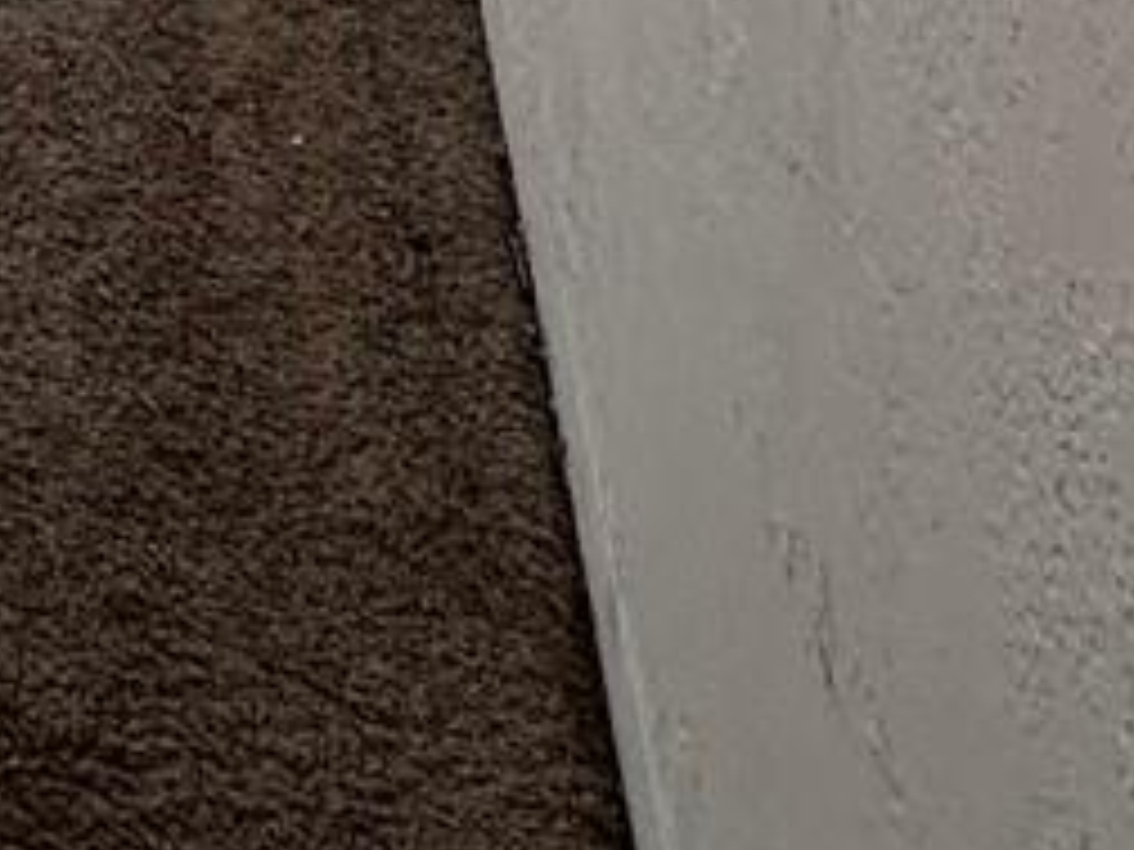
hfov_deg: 16.9
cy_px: -1619
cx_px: -1084
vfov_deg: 11.2
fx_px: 2916
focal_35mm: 89
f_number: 2.2
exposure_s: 1/99
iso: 40
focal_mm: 2.22
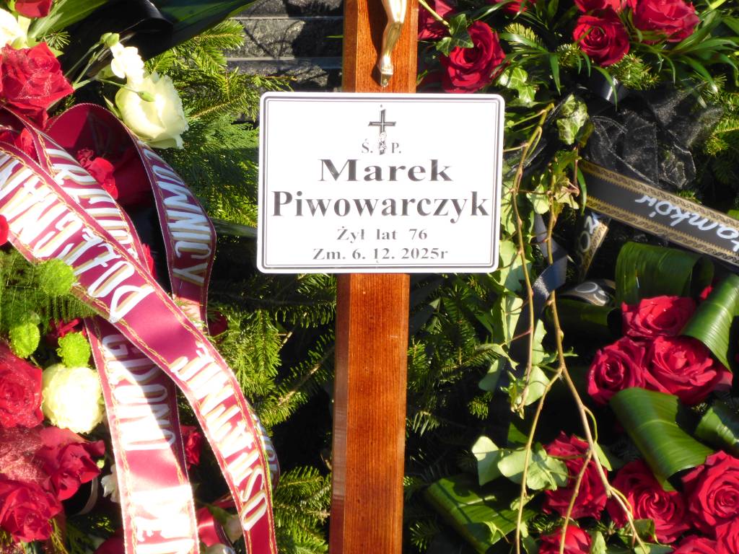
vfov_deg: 10.6
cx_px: 370
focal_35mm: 140
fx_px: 2989
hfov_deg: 14.1
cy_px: 277
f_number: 5.9
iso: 100
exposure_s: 1/125
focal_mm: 22.8
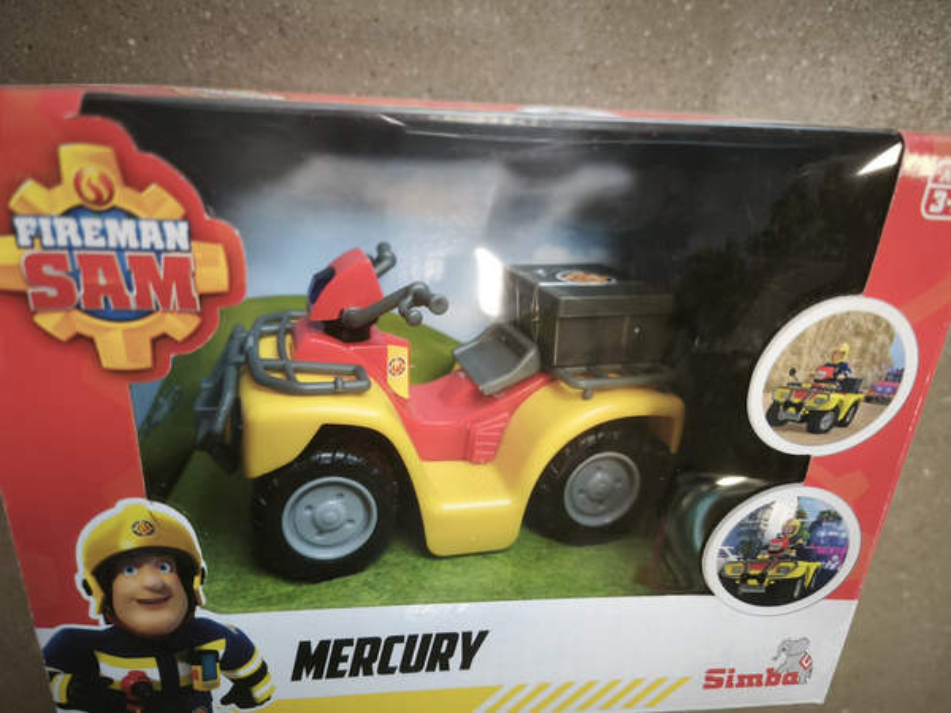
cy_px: 356
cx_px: 476
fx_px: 632
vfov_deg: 58.9
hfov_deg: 73.9
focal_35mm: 23
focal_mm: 5.35
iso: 400
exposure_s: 1/50
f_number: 1.7
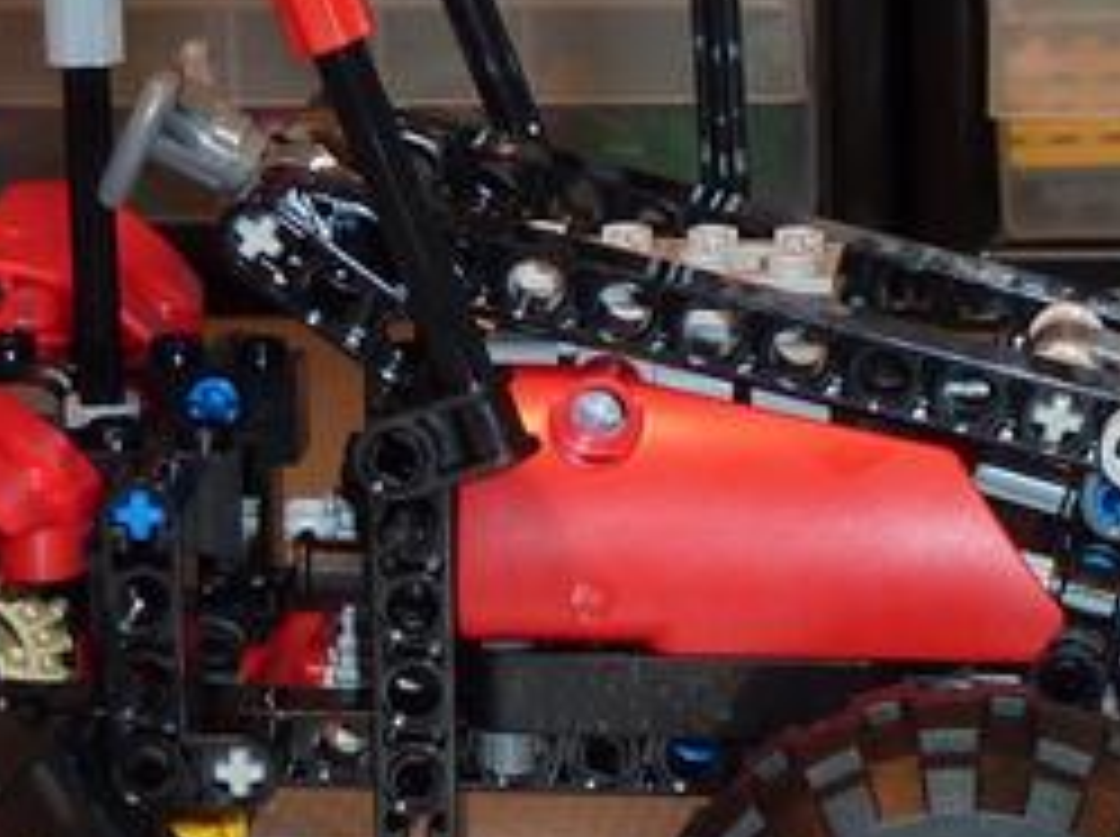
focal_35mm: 173
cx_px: 1313
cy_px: 612
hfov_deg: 11.2
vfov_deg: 8.6
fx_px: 5589
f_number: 3.7
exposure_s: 1/30
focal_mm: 6.9
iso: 100
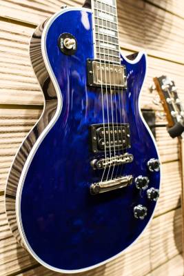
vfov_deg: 61.9
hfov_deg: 43.6
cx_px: 92
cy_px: 138
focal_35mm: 30
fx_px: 230
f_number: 4
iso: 1000
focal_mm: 20
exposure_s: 1/125
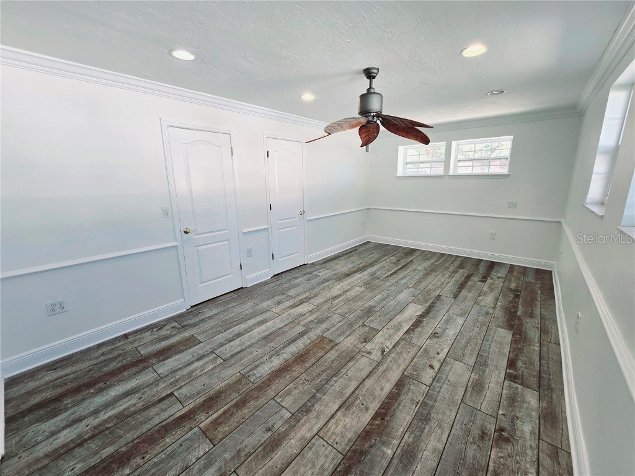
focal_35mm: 13
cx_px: 318
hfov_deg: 106.2
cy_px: 238
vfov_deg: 89.9
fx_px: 238
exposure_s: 1/120
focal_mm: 2.2
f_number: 2.2
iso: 100
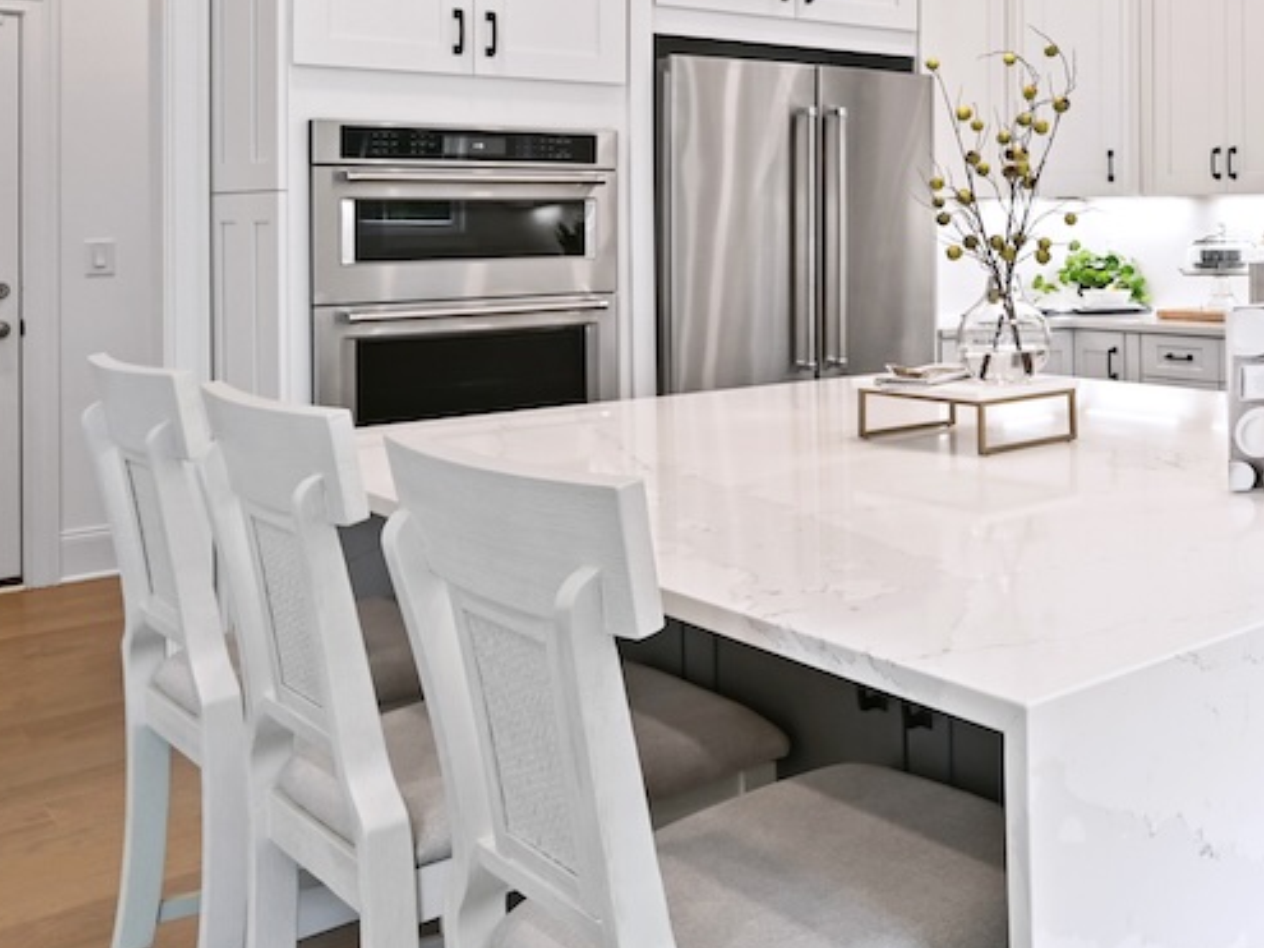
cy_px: 204
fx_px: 1387
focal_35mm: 38
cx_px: 1389
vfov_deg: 36.6
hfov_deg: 39.9
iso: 200
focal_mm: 17
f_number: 11
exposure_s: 1/5
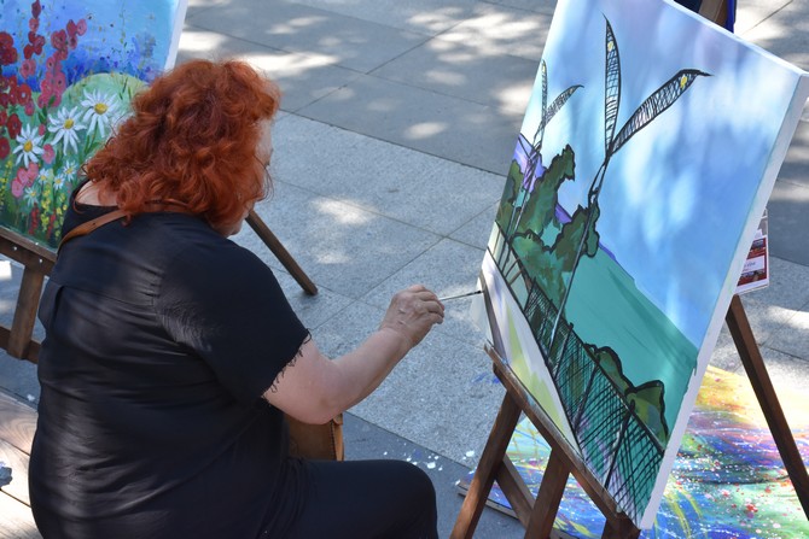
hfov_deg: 31.9
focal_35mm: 63
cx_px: 404
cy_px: 270
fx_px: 1416
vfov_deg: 21.6
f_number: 8
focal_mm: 42
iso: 800
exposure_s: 1/400
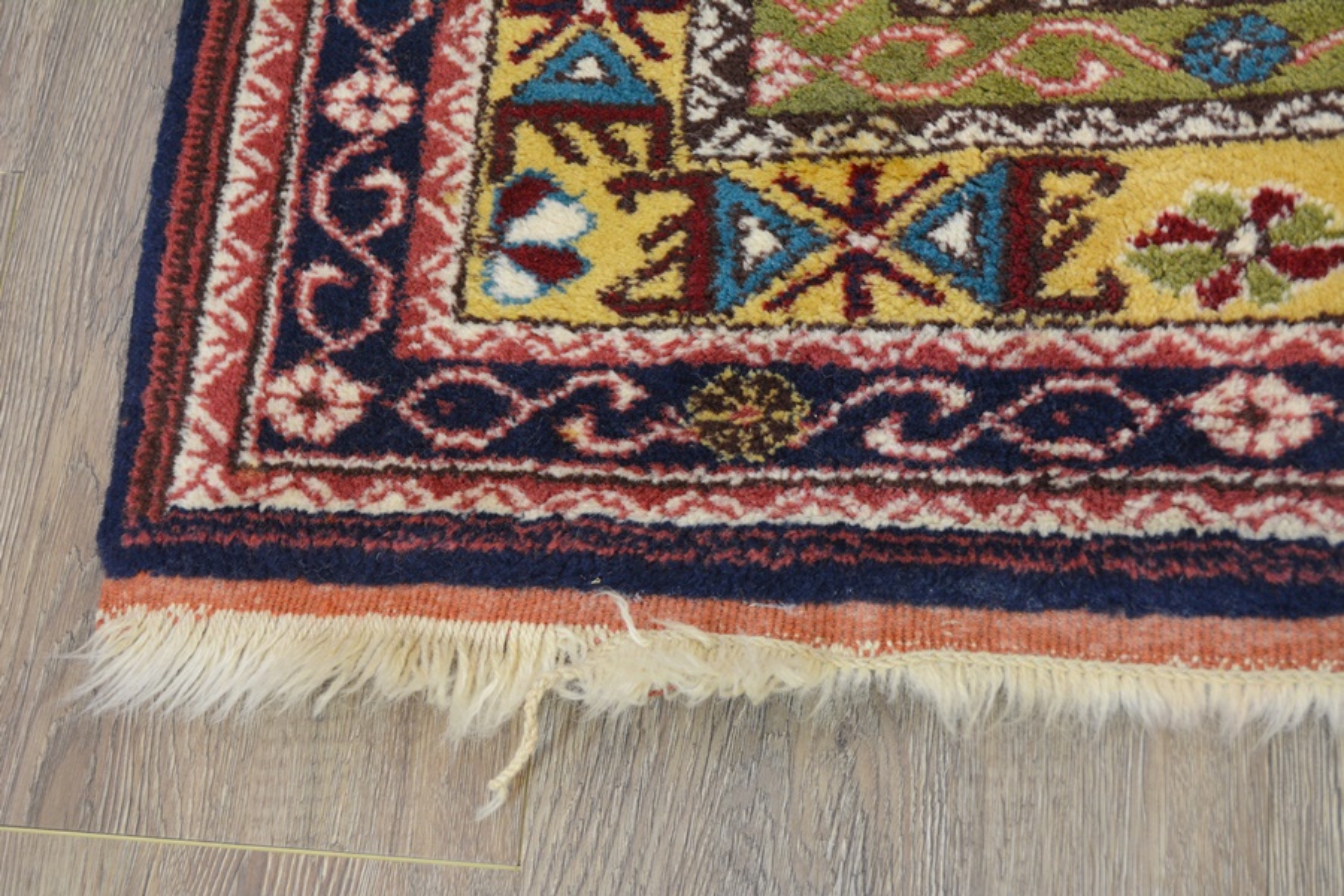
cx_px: 672
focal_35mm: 52
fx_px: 1960
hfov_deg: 37.9
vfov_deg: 25.8
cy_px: 448
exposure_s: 1/40
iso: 800
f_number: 5
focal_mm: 35
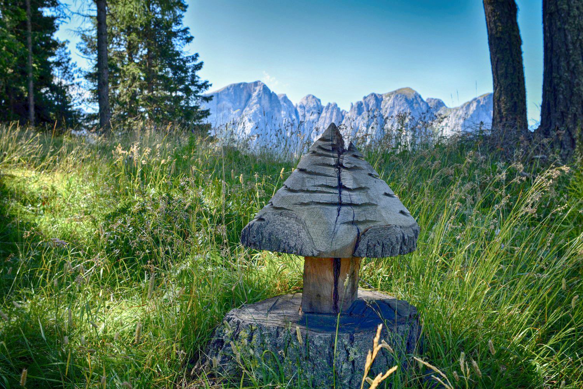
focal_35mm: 36
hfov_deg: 53.1
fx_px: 583
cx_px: 292
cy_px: 194
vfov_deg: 36.9
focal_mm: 24
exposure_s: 1/100
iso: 100
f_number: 8
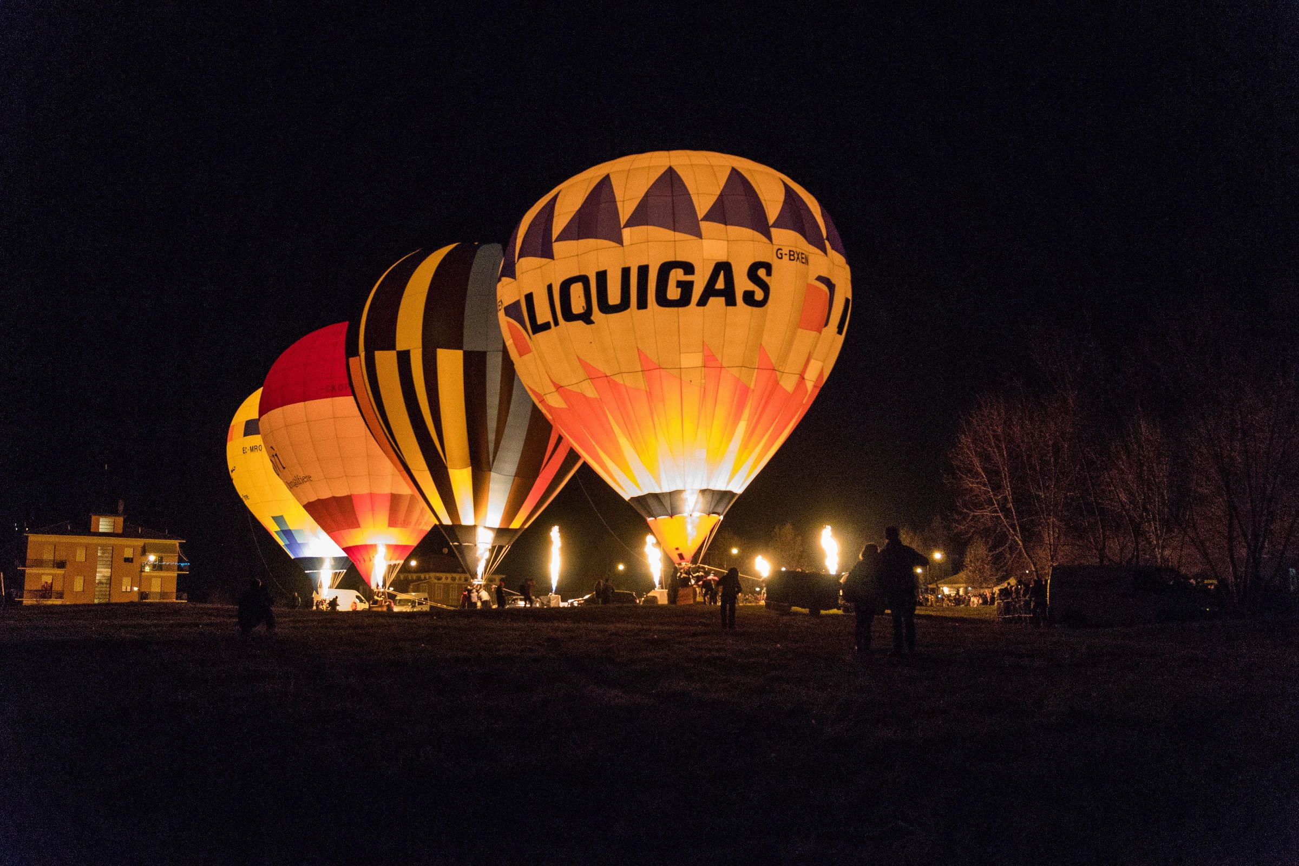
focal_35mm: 32
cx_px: 650
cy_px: 433
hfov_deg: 59.5
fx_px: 1137
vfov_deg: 41.7
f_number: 4
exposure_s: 1/125
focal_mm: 21
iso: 6400
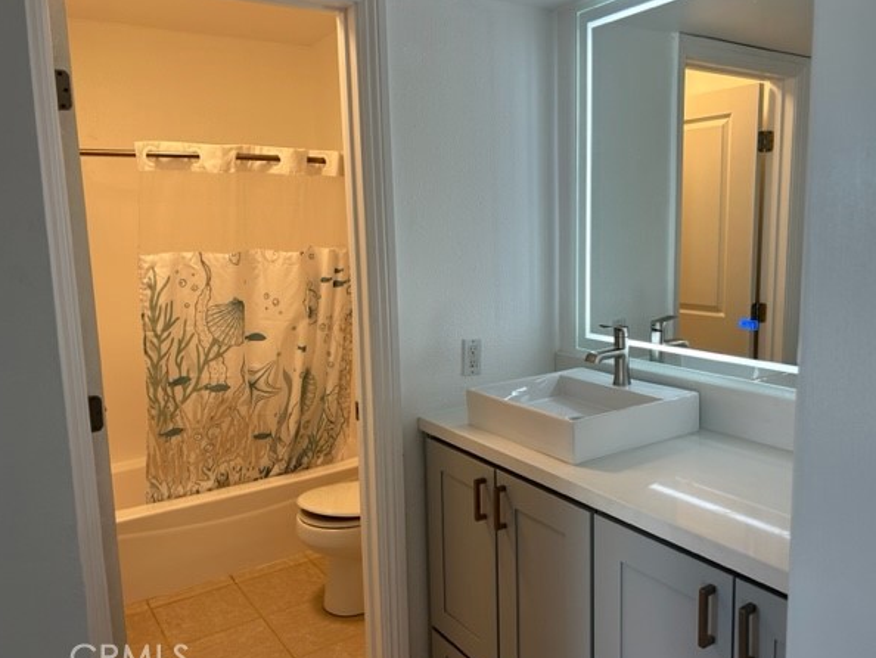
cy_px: 325
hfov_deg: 63.4
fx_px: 709
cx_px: 463
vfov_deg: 49.8
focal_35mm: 28
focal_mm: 5.7
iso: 64
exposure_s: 1/117
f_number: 1.5
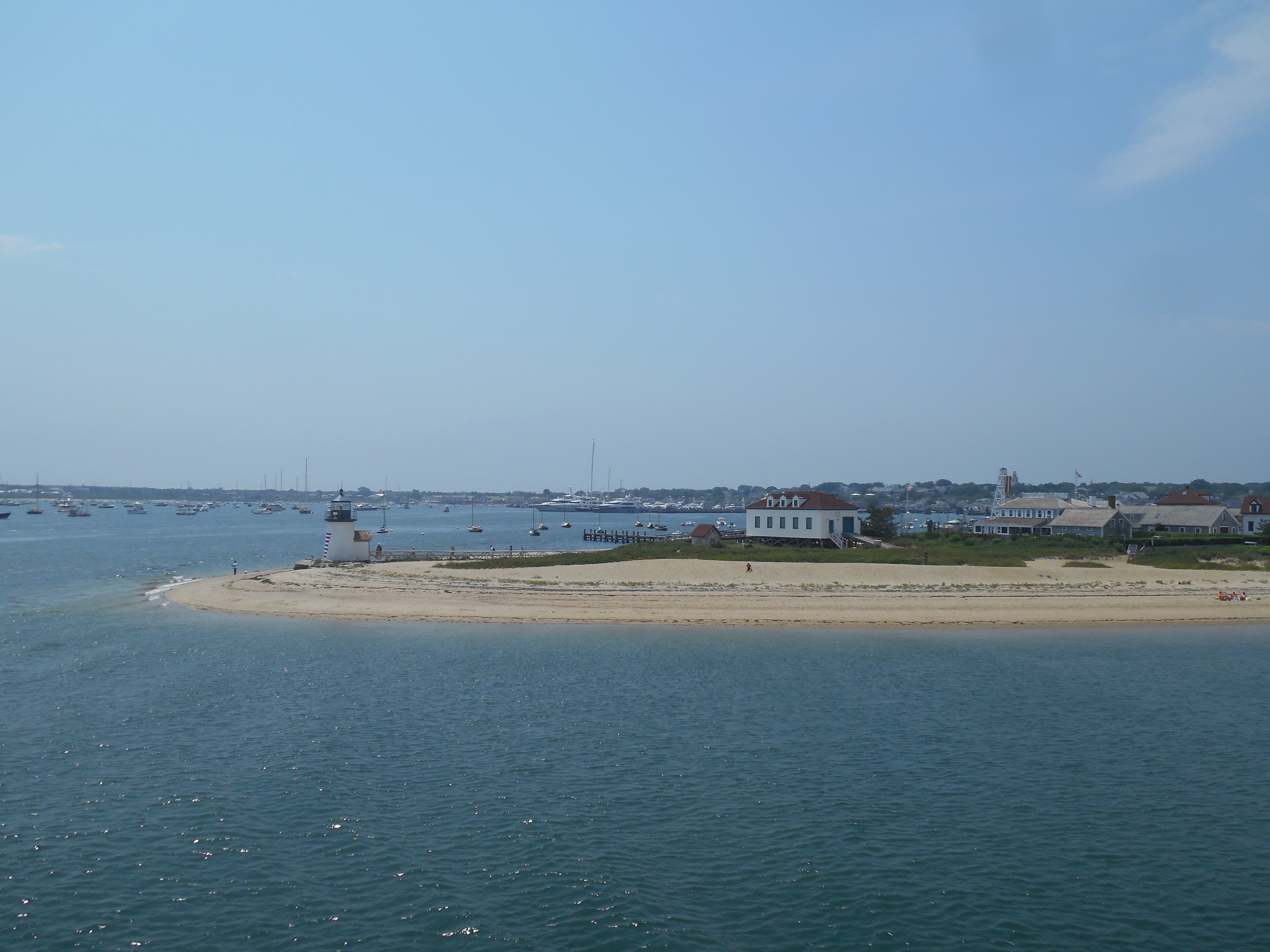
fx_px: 1064
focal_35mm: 29
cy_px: 476
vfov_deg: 48.2
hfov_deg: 61.7
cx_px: 635
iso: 80
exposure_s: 1/200
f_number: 11.3
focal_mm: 5.2
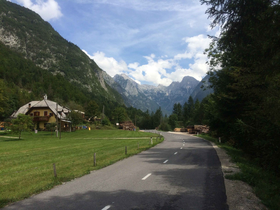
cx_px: 140
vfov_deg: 48.2
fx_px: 235
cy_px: 105
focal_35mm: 29
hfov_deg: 61.7
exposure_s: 1/2740
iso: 32
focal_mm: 4.15
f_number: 2.2
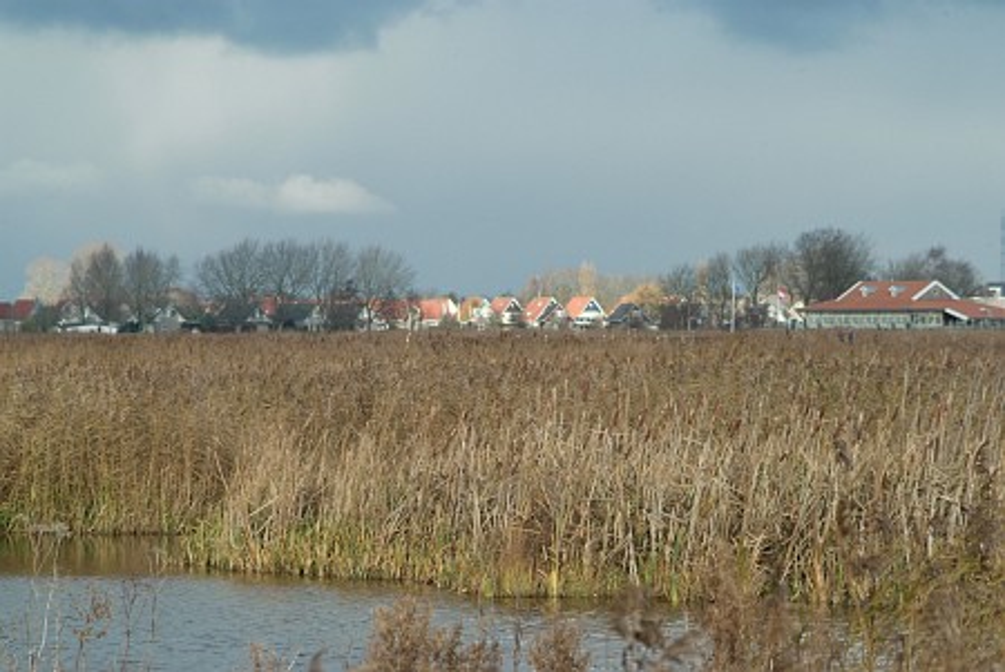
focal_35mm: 203
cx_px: 502
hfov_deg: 10.1
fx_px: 5672
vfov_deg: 6.8
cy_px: 336
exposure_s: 1/350
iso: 400
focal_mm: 135
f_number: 8
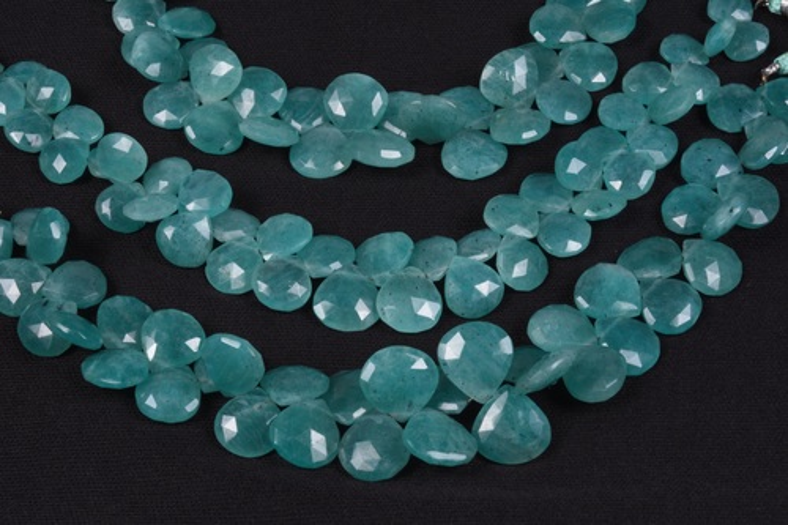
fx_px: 2297
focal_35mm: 105
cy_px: 262
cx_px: 394
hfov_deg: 19.5
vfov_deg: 13.0
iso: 320
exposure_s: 1/125
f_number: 32
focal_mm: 70
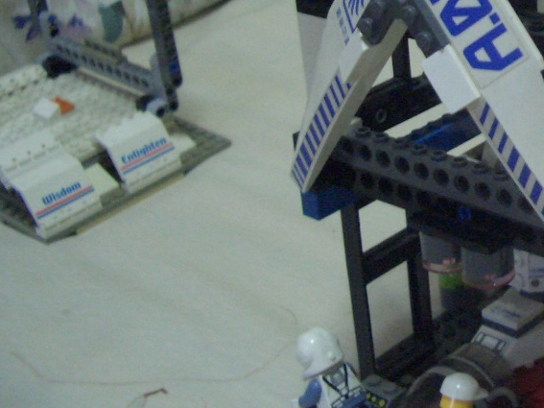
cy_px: 15
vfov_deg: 18.3
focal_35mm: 79
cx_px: 589
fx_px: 1241
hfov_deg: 23.3
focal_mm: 5.8
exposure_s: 1/8
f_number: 2.6
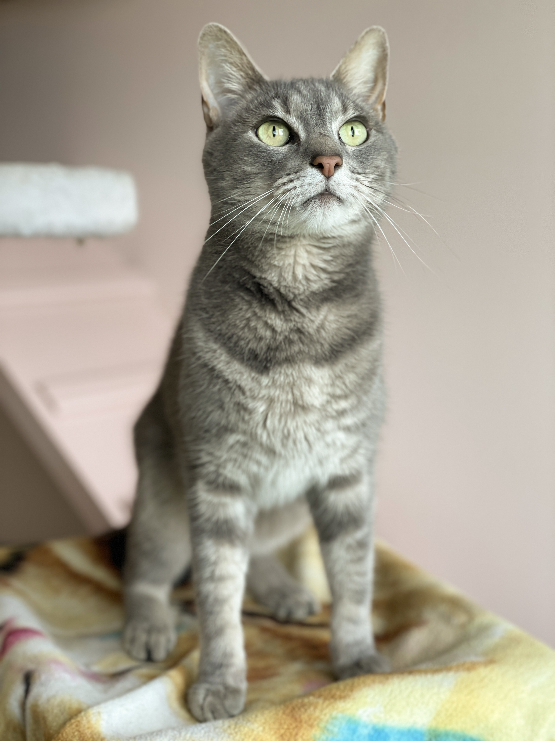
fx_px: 1112
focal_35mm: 52
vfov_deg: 36.8
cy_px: 370
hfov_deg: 28.0
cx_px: 278
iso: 80
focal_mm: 6
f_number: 2
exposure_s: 1/122
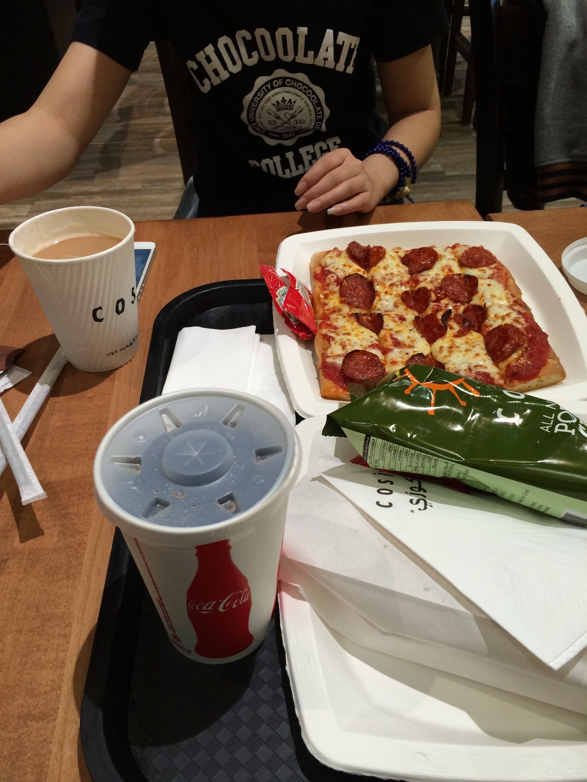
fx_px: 656
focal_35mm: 29
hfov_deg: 48.2
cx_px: 294
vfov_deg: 61.7
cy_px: 391
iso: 80
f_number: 2.2
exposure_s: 1/33
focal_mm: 4.15
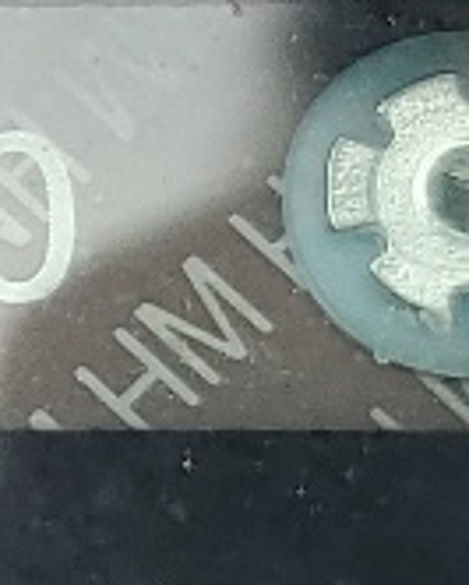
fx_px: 4230
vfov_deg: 7.9
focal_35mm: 244
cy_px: 310
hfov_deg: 5.9
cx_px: -864
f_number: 1.5
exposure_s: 1/435
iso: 50
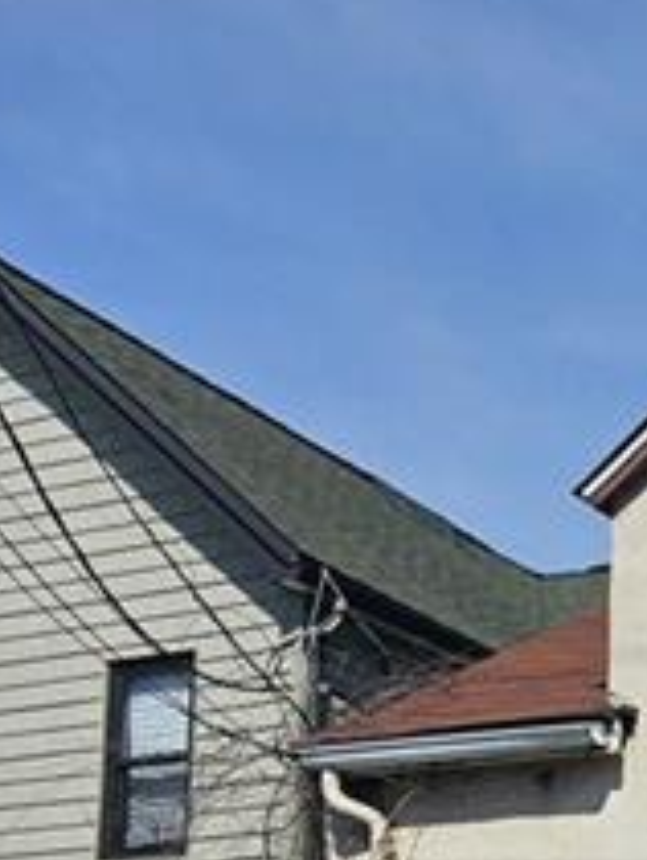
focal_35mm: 84
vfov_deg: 20.1
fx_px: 2089
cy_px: 1282
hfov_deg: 15.4
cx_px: 1138
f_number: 1.7
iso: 12
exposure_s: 1/1884
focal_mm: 6.3
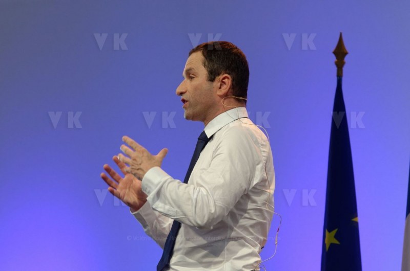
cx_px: 205
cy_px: 136
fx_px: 2557
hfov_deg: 9.2
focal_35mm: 225
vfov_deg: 6.1
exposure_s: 1/160
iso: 1000
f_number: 5.6
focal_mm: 150
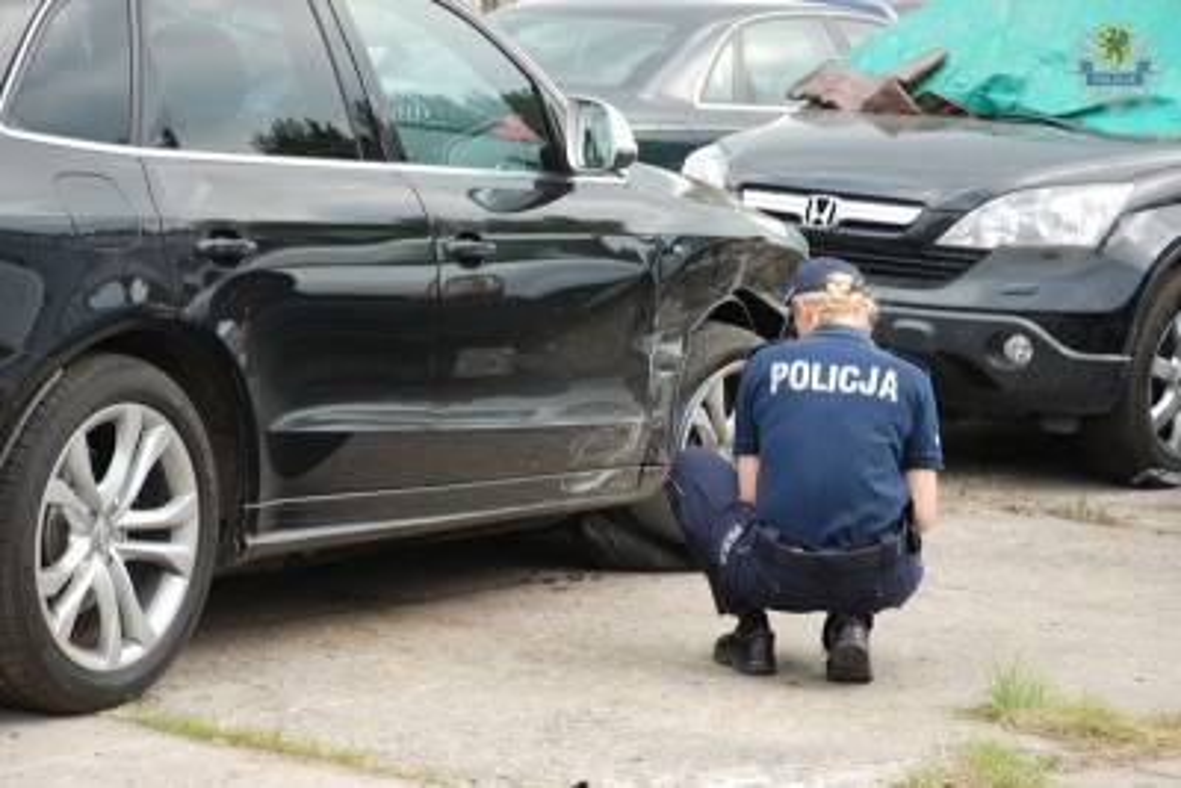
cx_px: 590
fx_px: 4184
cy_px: 394
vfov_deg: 10.8
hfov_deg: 16.1
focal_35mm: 128
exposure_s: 1/60
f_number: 5.6
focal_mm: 85
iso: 200
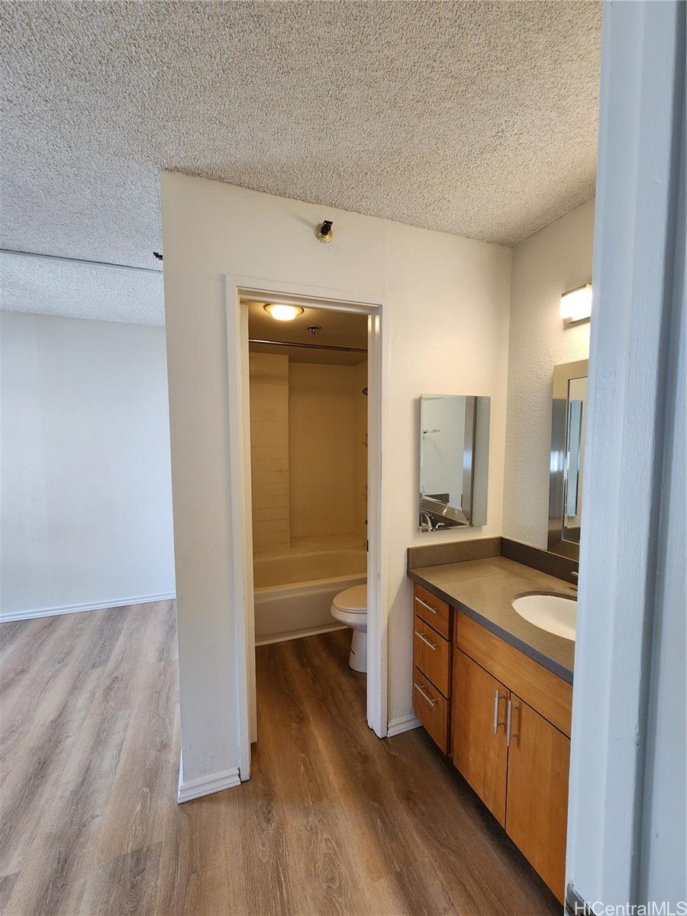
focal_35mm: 13
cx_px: 344
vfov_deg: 106.2
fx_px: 344
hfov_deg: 89.9
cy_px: 458
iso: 125
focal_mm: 2.2
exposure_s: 1/60
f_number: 2.2
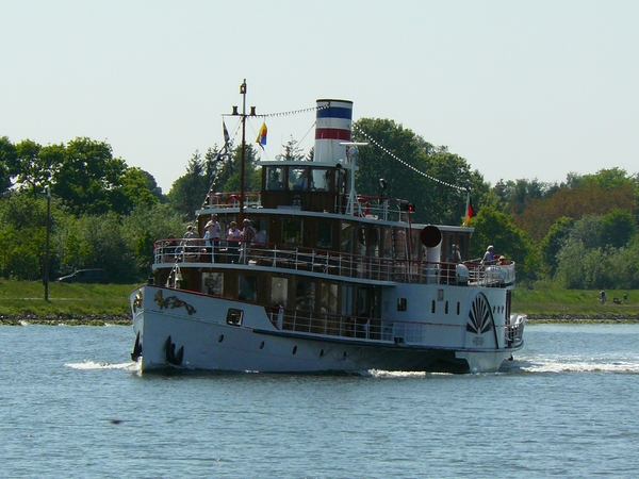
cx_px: 320
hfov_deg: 6.1
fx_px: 6036
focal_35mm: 327
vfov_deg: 4.5
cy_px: 240
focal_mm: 45.4
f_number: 8
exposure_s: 1/640
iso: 200
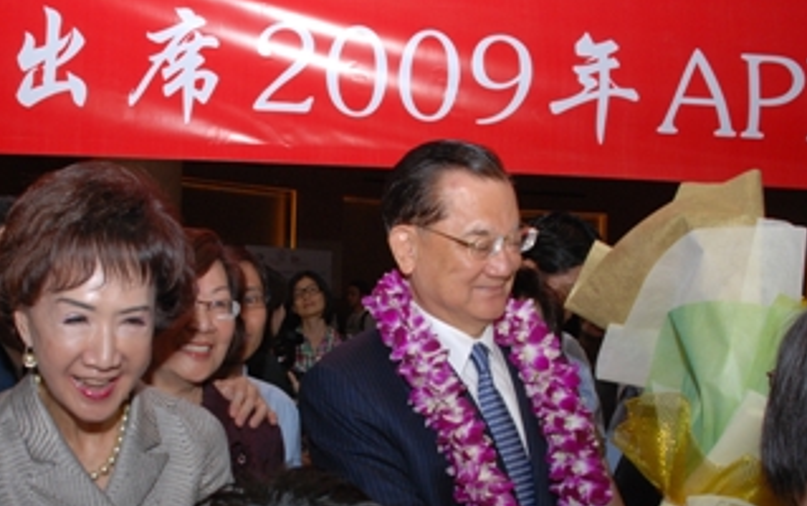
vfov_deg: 27.7
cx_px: 353
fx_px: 1013
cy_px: 368
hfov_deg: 43.4
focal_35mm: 46
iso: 400
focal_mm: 18
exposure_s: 1/80
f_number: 7.1
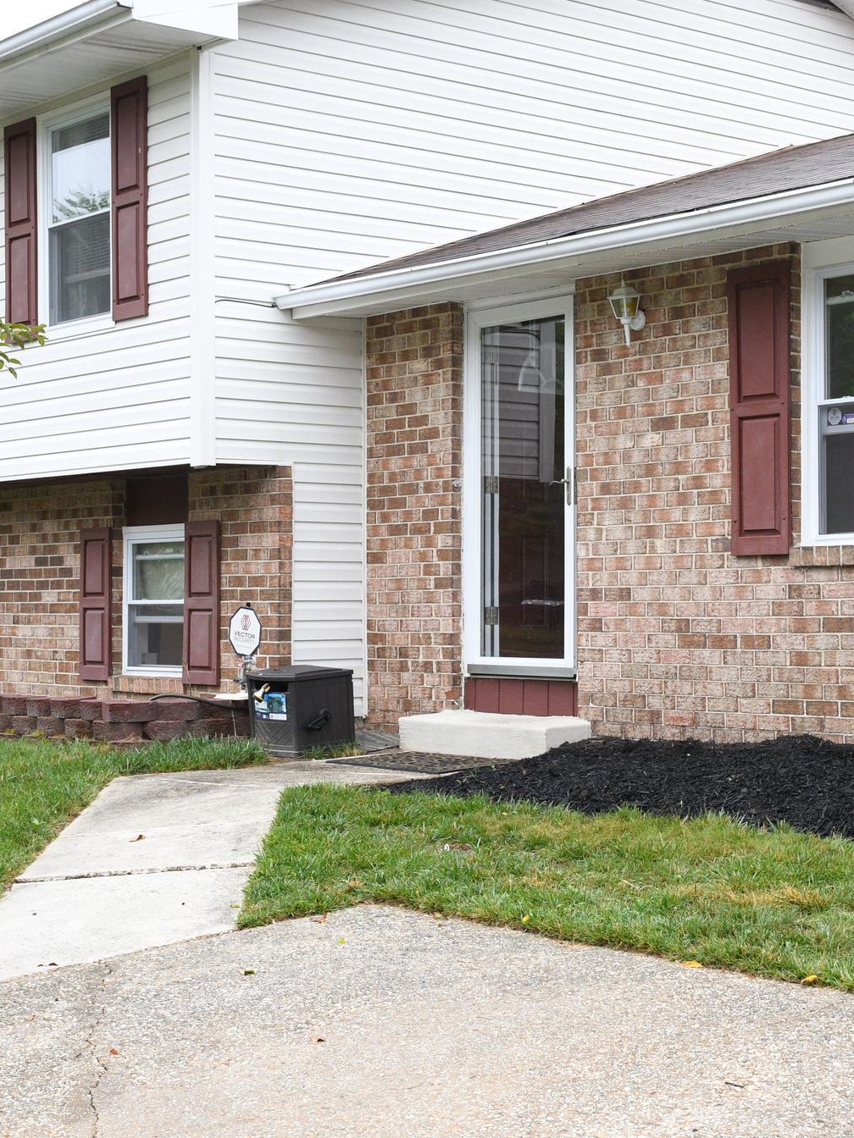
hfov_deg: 23.2
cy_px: 566
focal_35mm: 63
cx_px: 527
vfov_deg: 30.7
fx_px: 2072
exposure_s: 1/160
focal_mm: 29
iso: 1250
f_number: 8
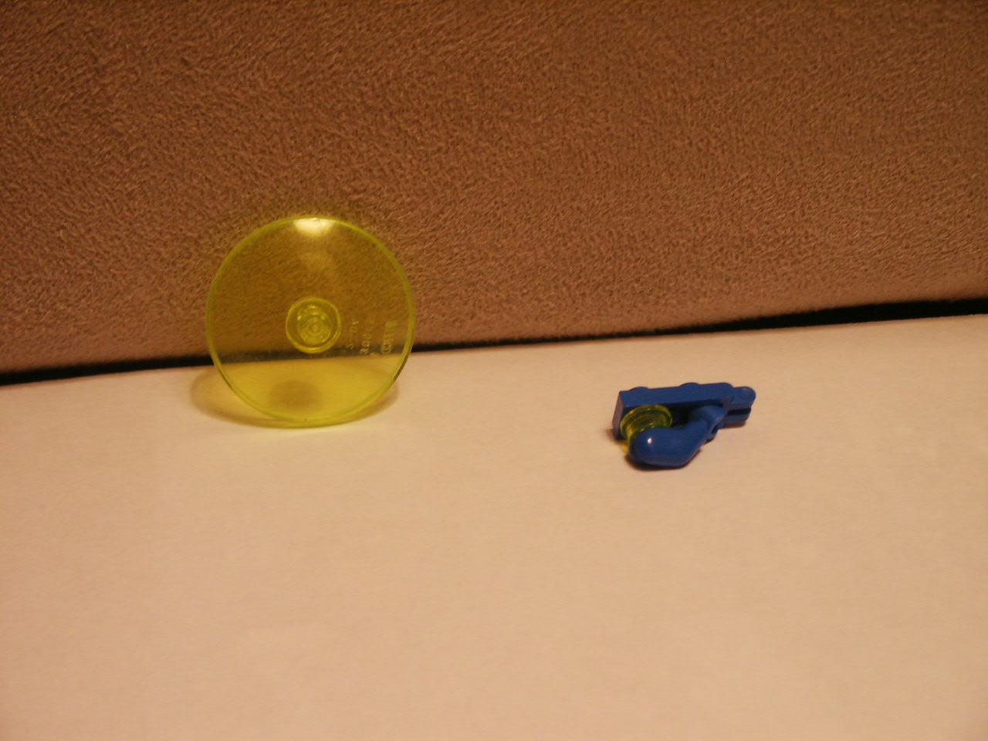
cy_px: 370
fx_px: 2226
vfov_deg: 18.9
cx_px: 494
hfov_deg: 25.0
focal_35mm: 78
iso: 200
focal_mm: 15.53
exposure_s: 1/20
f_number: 3.6
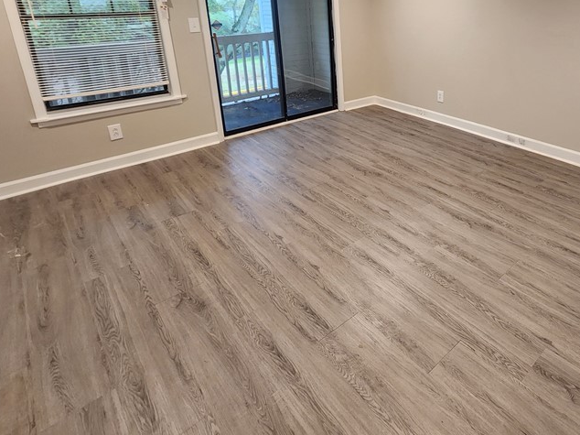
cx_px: 418
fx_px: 352
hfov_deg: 74.6
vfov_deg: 59.3
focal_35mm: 21
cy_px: 98
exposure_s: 1/40
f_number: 2.2
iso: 320
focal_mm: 2.2
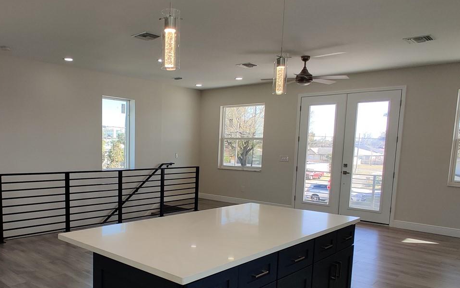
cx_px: 165
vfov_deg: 52.3
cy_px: 183
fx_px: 288
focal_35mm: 23
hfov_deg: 75.5
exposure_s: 1/184
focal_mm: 2.25
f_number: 2.2
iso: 100
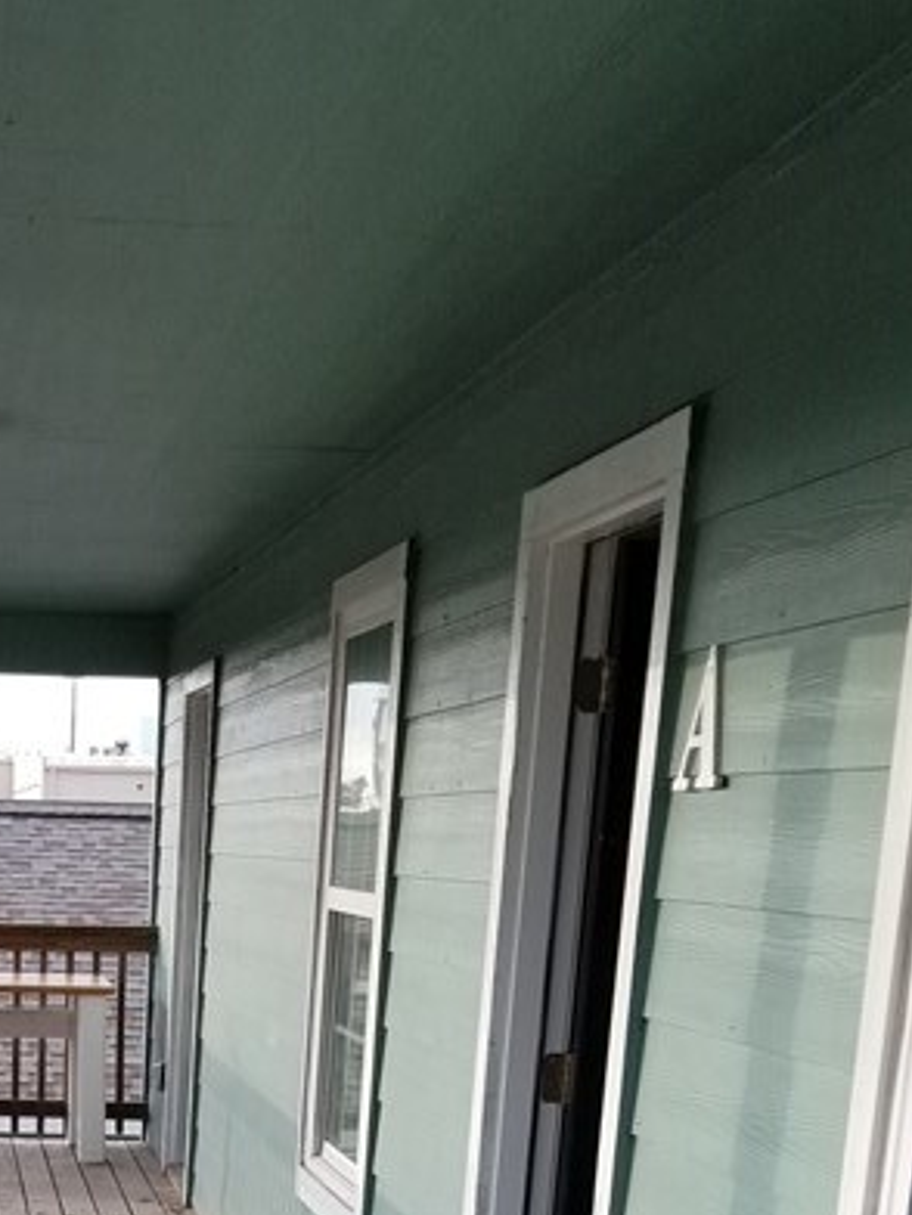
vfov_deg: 25.1
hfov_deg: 20.7
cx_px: -50
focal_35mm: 68
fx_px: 2389
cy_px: 1534
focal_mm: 4.25
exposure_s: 1/263
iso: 50
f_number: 1.7
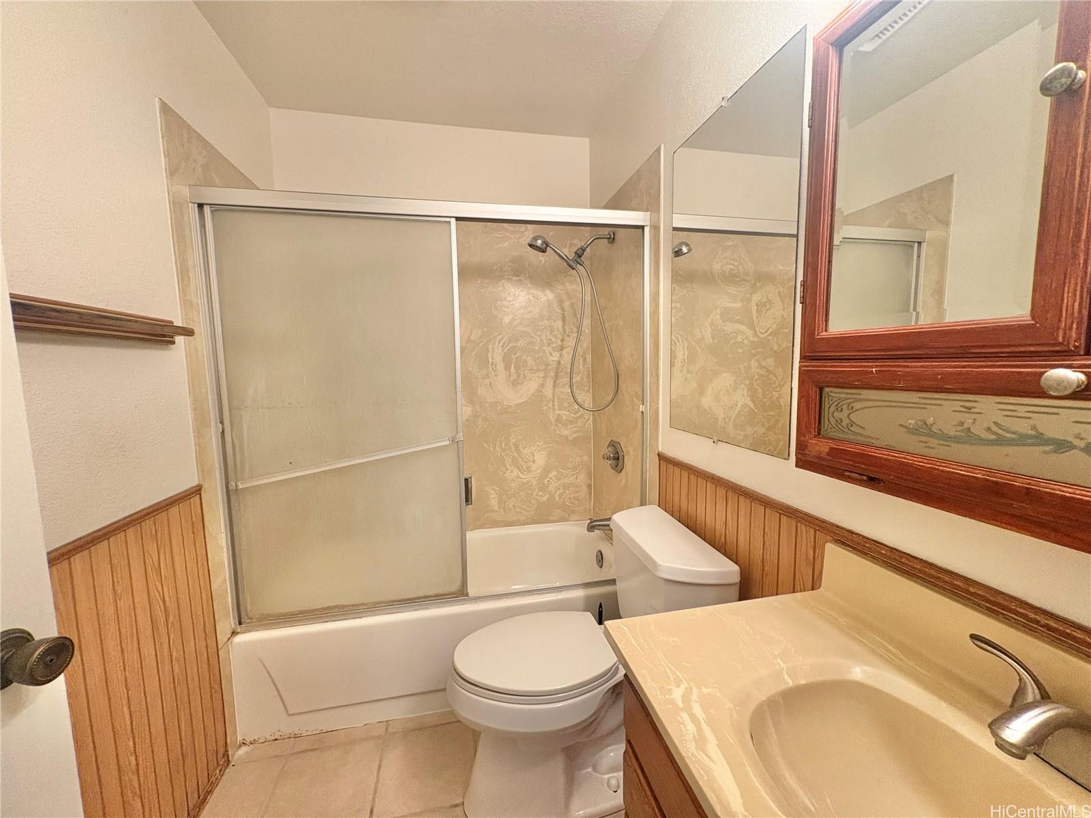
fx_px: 441
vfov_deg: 85.7
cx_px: 546
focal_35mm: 14
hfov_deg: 102.1
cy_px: 409
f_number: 2.2
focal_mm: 2.22
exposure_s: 1/60
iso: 250
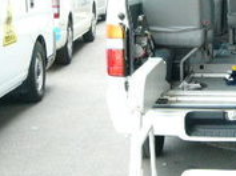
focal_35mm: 107
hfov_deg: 18.1
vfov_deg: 13.7
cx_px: 208
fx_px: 728
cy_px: 35
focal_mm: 5.8
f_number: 8
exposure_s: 1/60
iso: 100
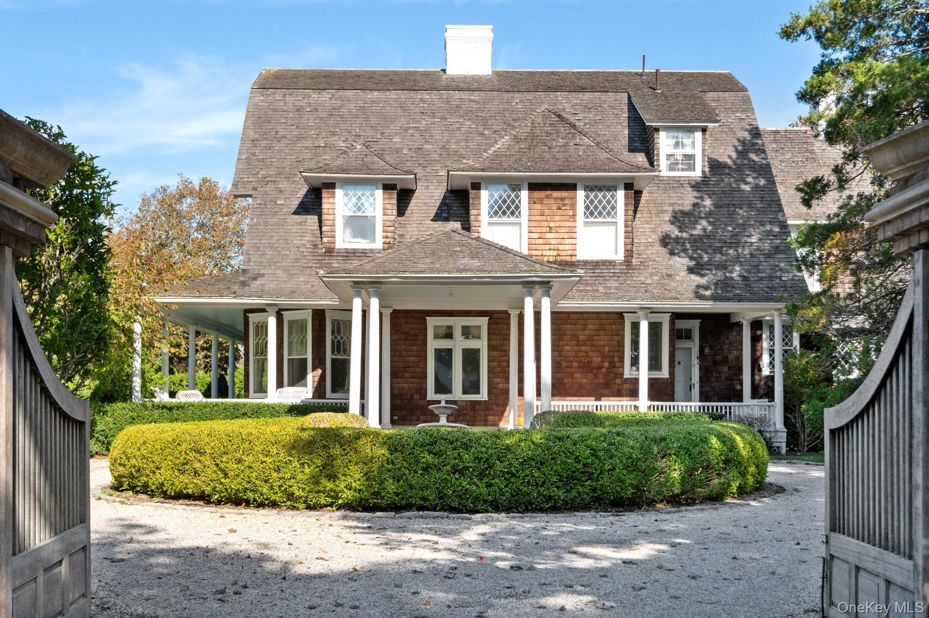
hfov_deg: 42.8
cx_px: 464
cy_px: 309
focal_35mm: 46
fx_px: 1187
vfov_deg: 29.2
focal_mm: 31
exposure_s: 1/250
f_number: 8
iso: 400
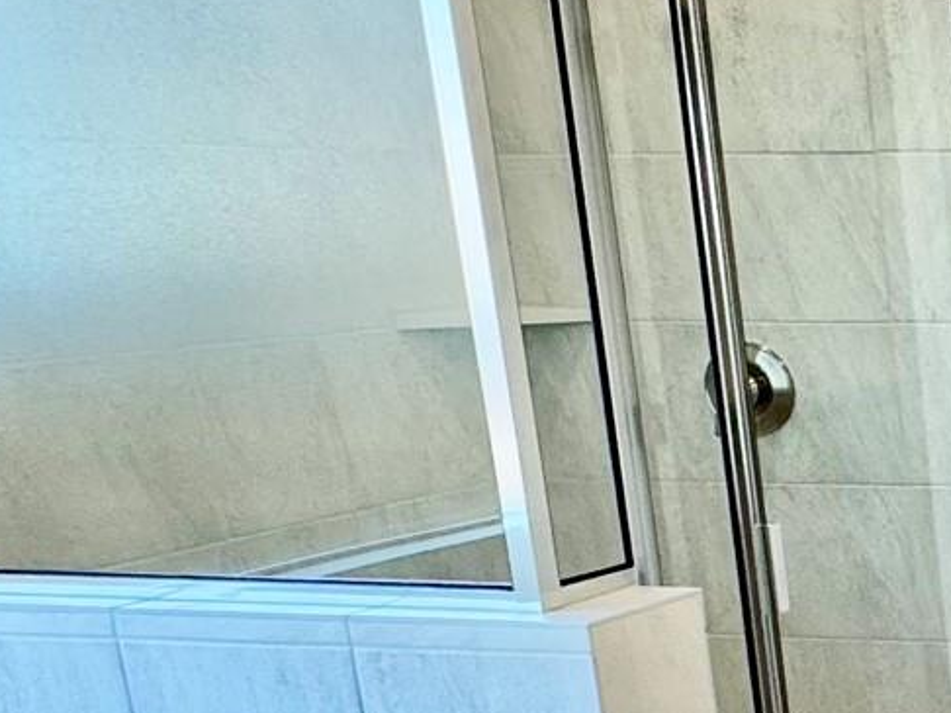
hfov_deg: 23.2
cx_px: 1571
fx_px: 1620
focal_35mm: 59
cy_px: 570
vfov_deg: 24.4
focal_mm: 2.22
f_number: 2.2
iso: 125
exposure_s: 1/120
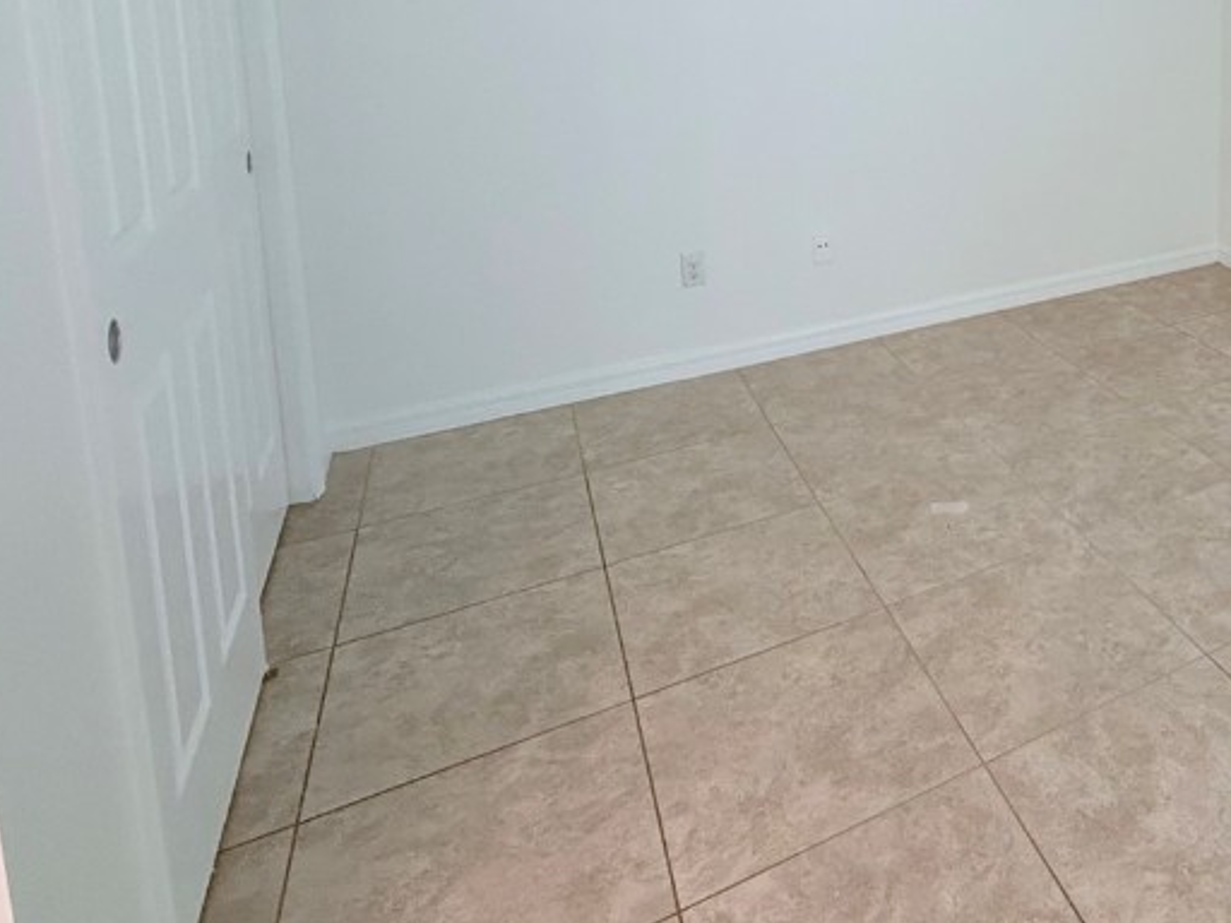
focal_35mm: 28
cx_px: 1118
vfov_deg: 44.8
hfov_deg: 54.8
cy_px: 77
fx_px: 996
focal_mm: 2.22
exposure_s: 1/60
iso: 250
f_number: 2.2
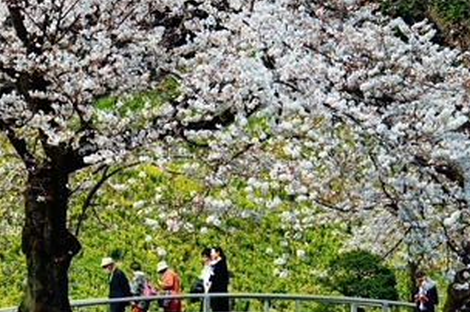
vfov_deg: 6.0
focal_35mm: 229
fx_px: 2986
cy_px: 257
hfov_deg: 9.0
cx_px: 122
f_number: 8
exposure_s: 1/200
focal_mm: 87
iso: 100
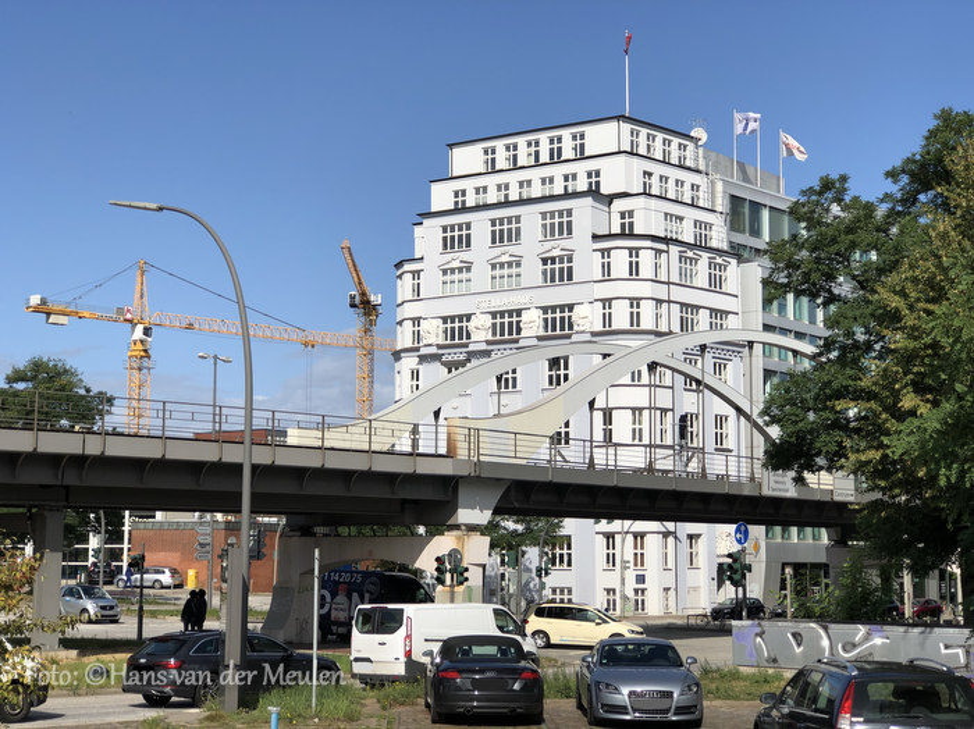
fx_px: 1603
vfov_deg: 25.6
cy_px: 364
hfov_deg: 33.8
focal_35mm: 57
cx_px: 487
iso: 20
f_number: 2.8
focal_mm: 6.6
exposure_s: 1/1499
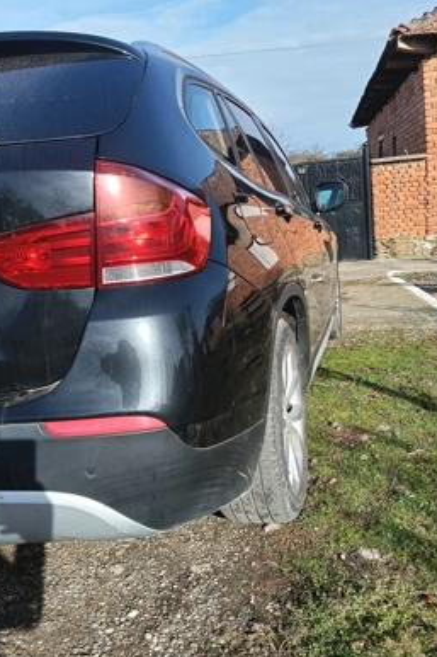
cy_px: 325
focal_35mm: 29
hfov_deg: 44.8
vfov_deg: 63.7
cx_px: 245
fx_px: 528
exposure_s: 1/429
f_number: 1.8
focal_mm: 3.98
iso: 50
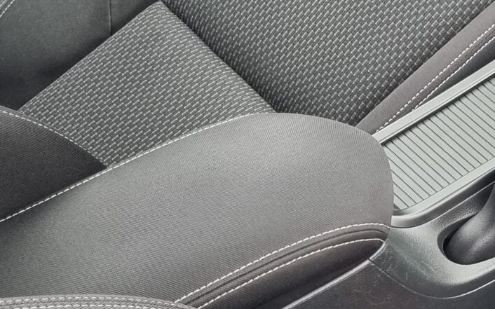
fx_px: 1349
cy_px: 387
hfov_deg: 18.6
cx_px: 728
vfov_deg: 12.7
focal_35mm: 100
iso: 200
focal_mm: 5.4
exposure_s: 1/100
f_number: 1.8
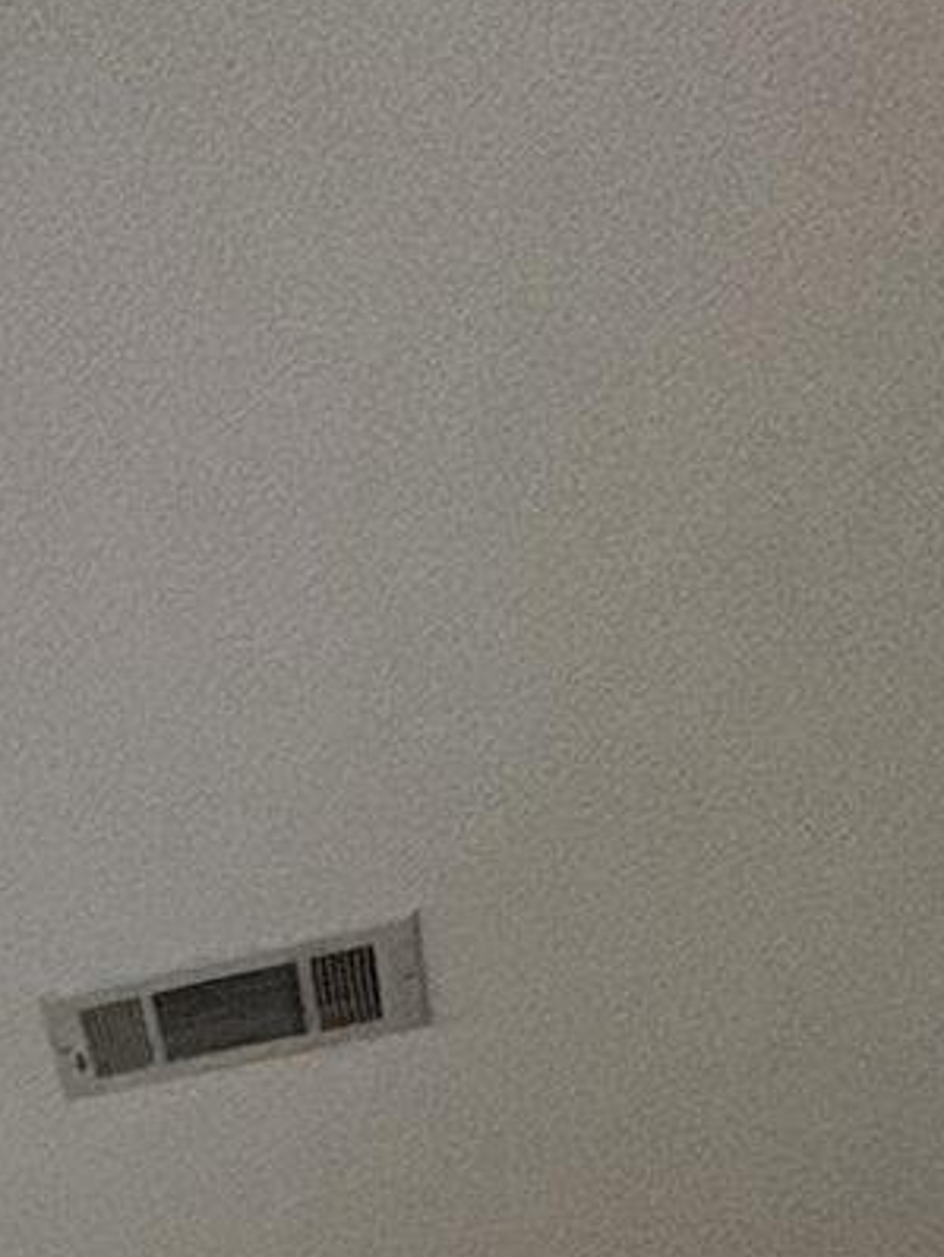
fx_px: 2942
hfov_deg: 11.6
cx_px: -1774
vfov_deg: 16.0
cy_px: 2786
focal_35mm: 81
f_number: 2.2
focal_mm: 2.22
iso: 320
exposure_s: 1/120
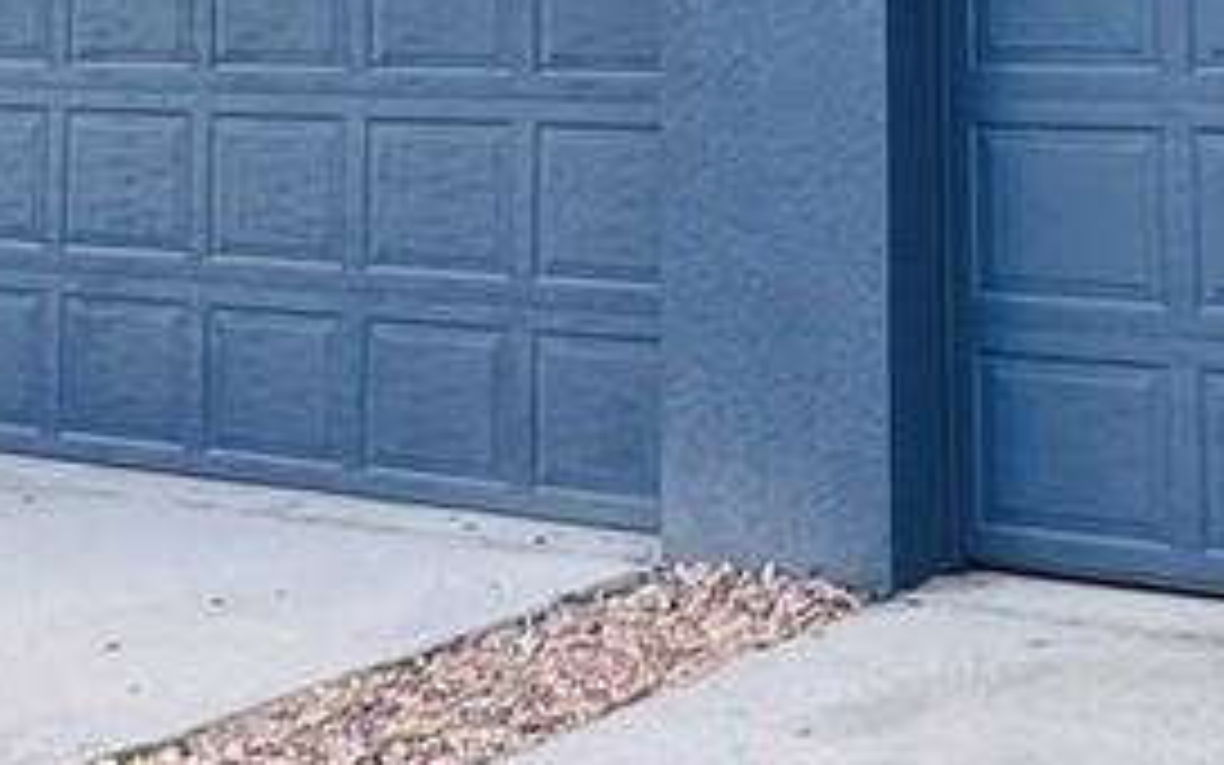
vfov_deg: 14.8
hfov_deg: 25.2
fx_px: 2702
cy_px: -418
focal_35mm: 81
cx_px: 918
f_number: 1.8
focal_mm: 1.57
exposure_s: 1/431
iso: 32
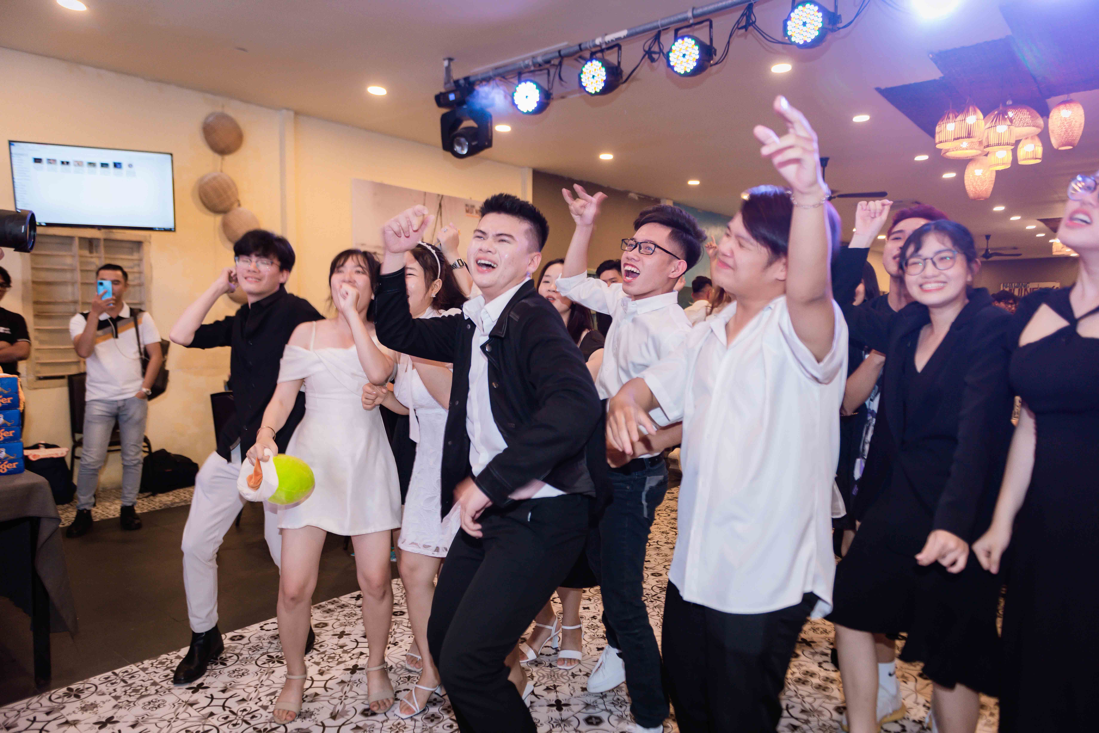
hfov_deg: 73.7
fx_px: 733
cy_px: 366
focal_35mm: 24
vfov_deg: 53.2
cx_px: 550
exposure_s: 1/100
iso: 1000
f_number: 2.8
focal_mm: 24
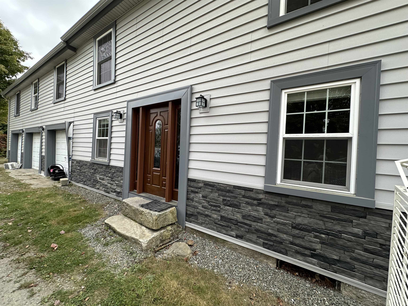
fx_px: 165
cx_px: 204
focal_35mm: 14
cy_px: 153
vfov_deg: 85.7
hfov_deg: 102.1
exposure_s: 1/99
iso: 80
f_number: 2.2
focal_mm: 2.22
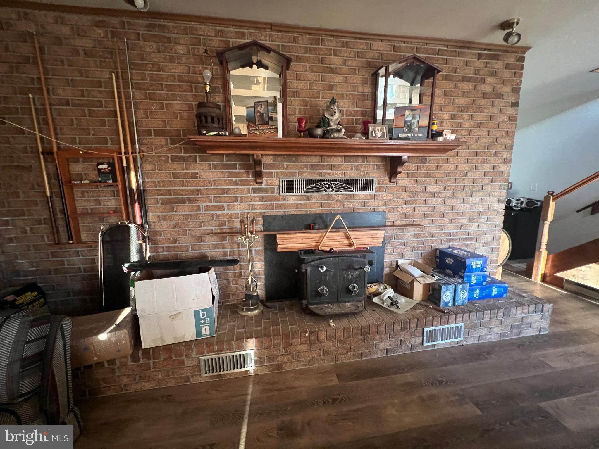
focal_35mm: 13
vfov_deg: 89.9
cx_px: 300
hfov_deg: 106.2
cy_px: 224
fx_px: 225
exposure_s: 1/41
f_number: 1.8
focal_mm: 1.57
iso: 1000
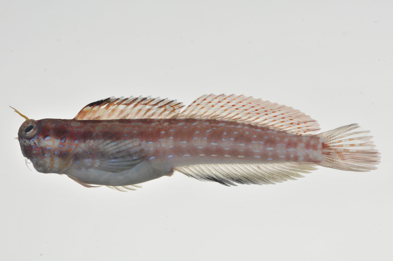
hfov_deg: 13.1
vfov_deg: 8.7
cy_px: 130
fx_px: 1717
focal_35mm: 158
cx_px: 196
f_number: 25
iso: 200
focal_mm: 105
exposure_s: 1/60
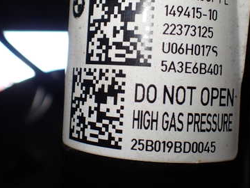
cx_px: 139
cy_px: 67
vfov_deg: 29.0
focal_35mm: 50
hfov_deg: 38.1
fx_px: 361
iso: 125
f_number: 2.3
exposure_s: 1/125
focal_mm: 5.4
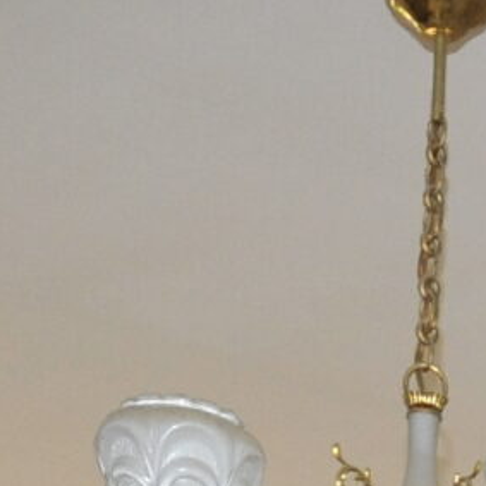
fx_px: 1827
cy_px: 1336
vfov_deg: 11.2
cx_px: 574
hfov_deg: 14.7
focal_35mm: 115
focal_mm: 10
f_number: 5
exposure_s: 1/250
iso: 800
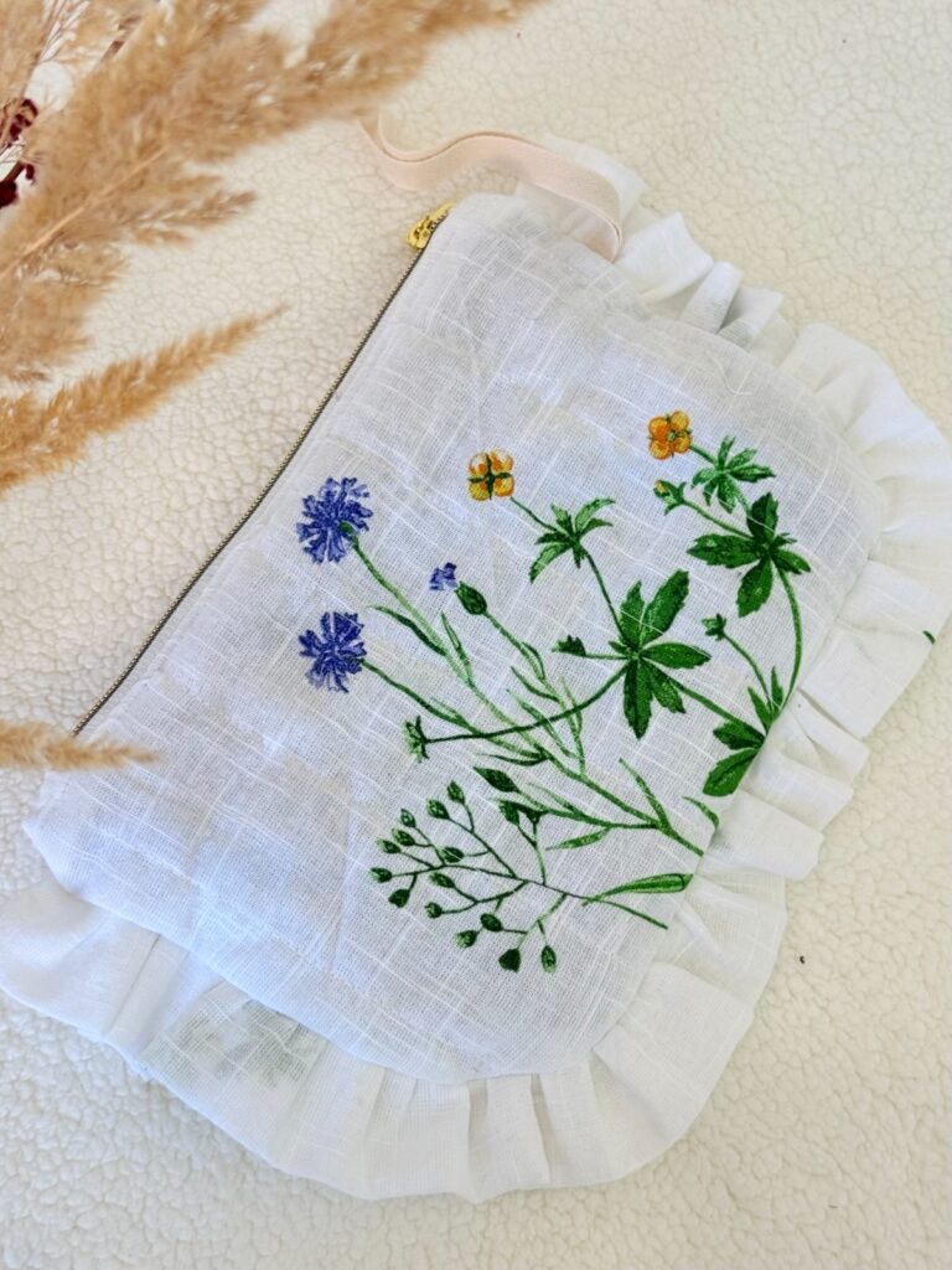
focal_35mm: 48
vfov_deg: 39.7
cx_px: 476
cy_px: 635
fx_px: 1760
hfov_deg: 30.3
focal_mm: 6.76
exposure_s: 1/118
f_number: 1.78
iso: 100
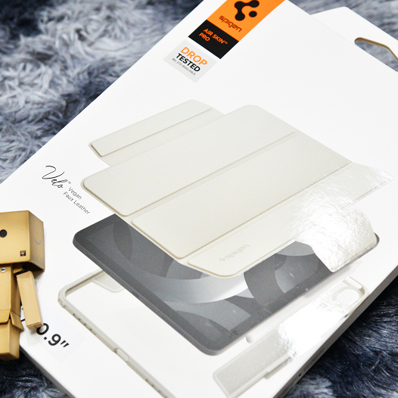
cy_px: 200
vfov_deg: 17.9
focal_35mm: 97
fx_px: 1262
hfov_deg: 17.9
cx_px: 191
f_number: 5.6
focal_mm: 75
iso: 1600
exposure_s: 1/200
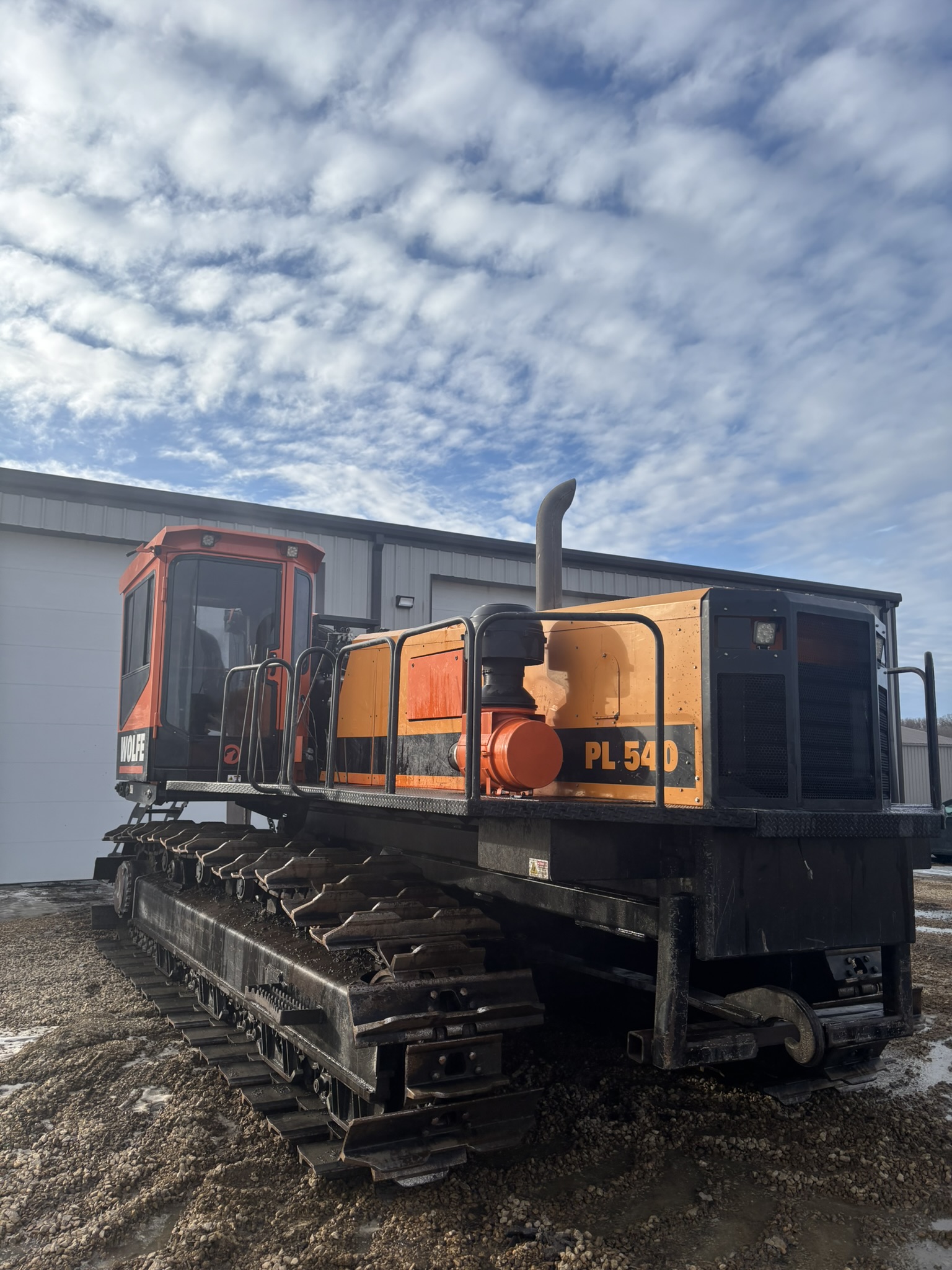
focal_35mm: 26
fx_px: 953
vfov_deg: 67.3
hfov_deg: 53.1
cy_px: 635
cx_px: 476
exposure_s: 1/3021
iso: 50
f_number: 1.6
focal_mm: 5.96
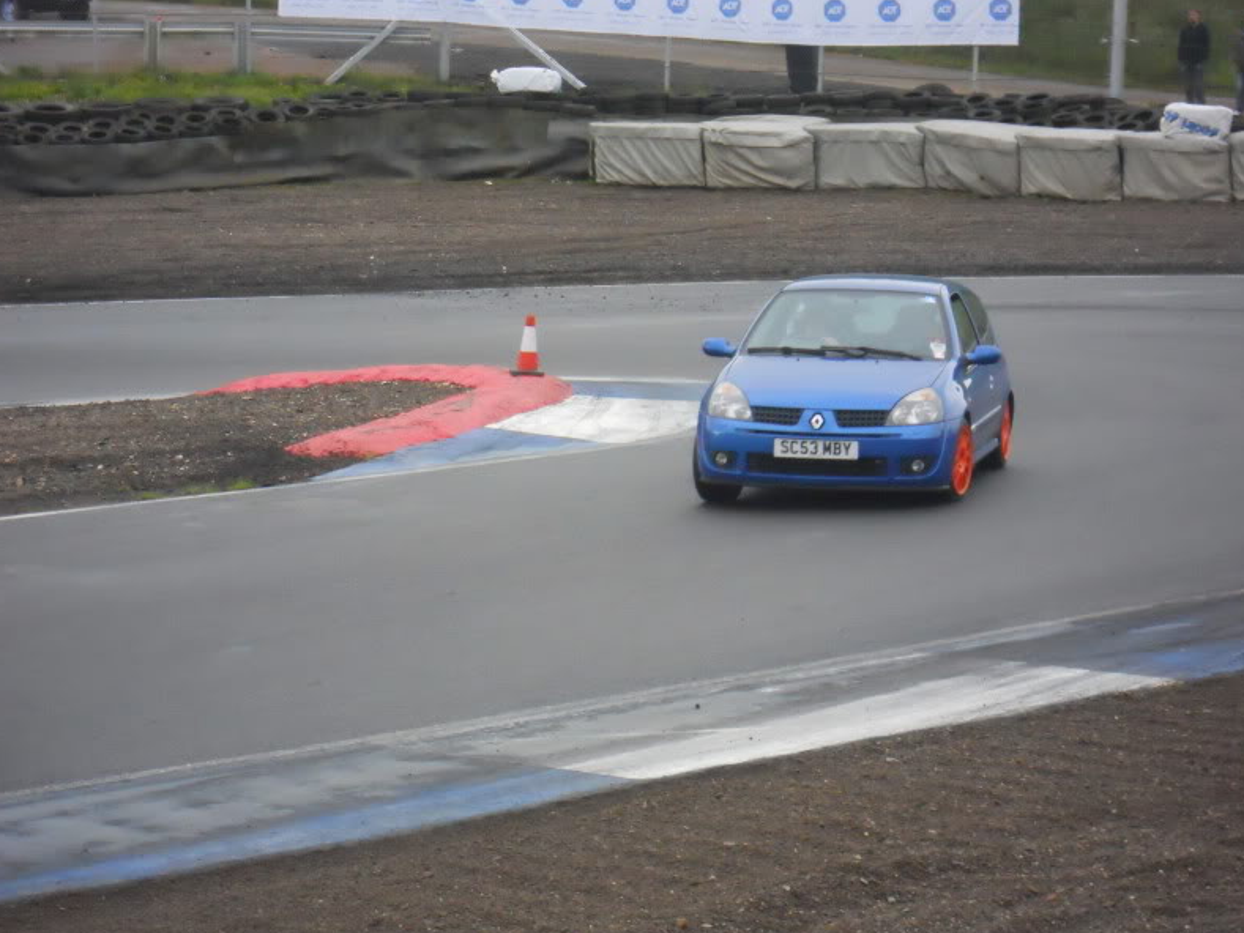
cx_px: 623
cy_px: 470
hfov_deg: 13.9
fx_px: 5104
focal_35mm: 142
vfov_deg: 10.4
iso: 800
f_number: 6.6
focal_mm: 25
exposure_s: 1/160
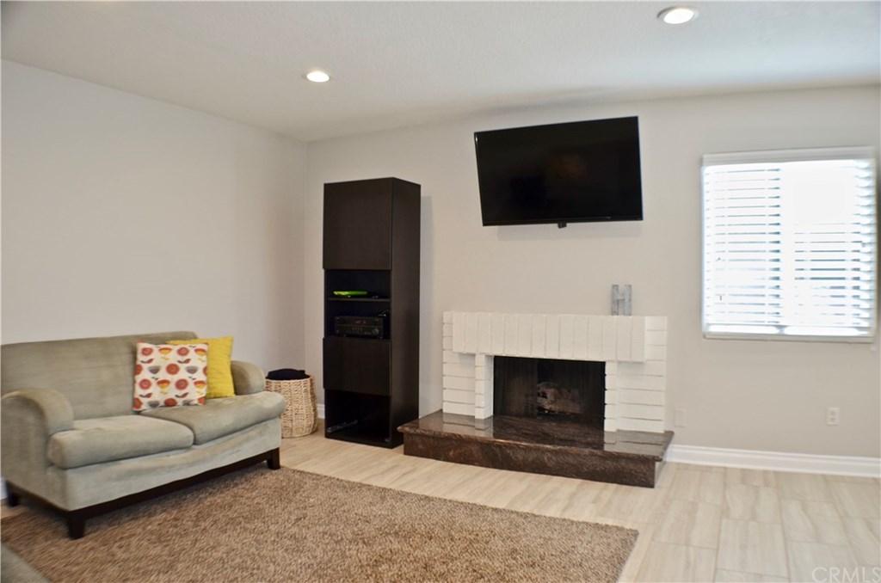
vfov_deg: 43.4
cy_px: 292
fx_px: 733
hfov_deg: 62.0
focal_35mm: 30
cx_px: 440
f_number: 3.8
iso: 200
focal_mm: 20
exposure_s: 1/40
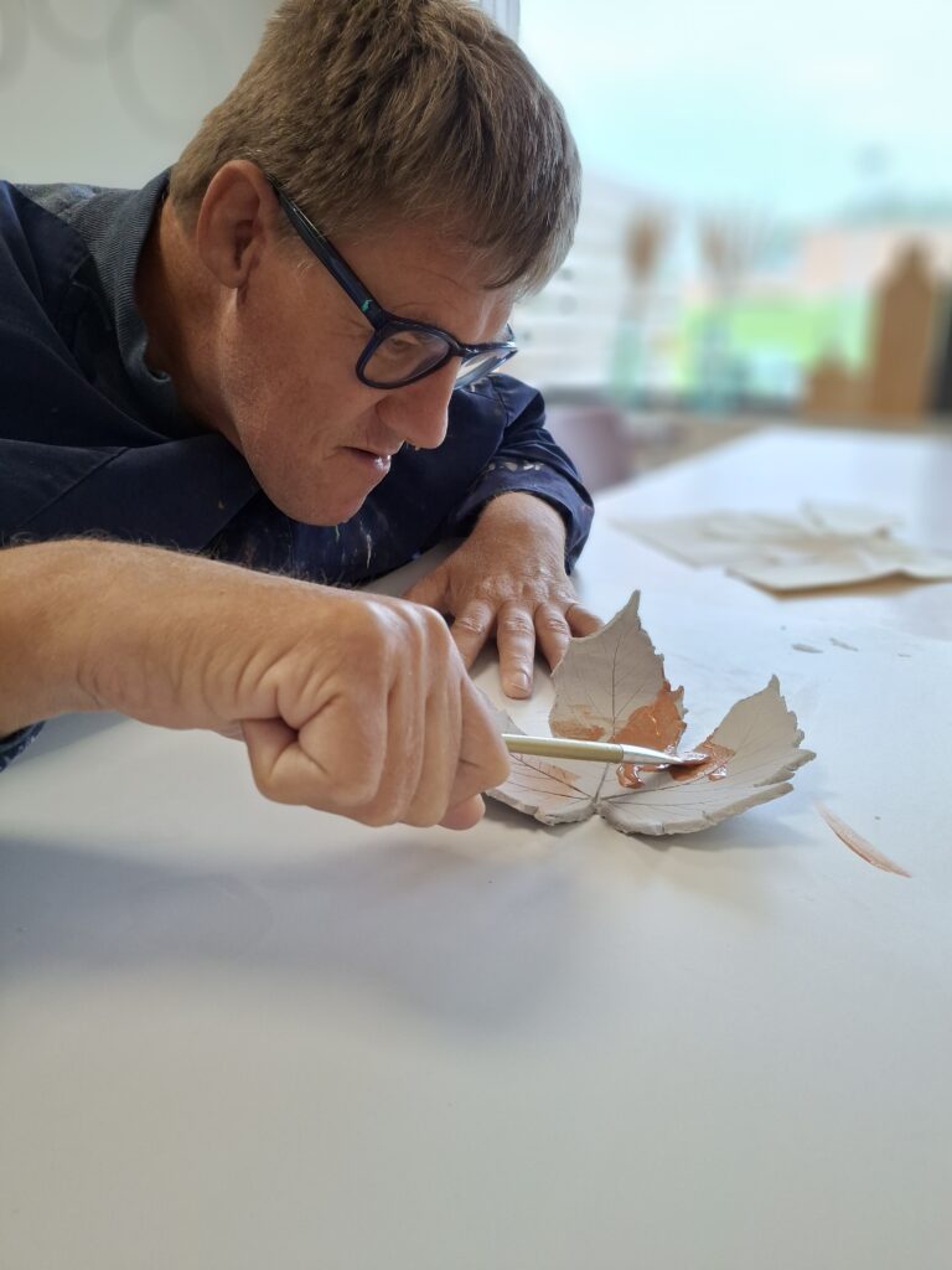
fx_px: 917
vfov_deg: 69.4
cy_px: 635
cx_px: 476
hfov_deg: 54.9
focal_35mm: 25
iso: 64
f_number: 1.8
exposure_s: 1/100
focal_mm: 4.69
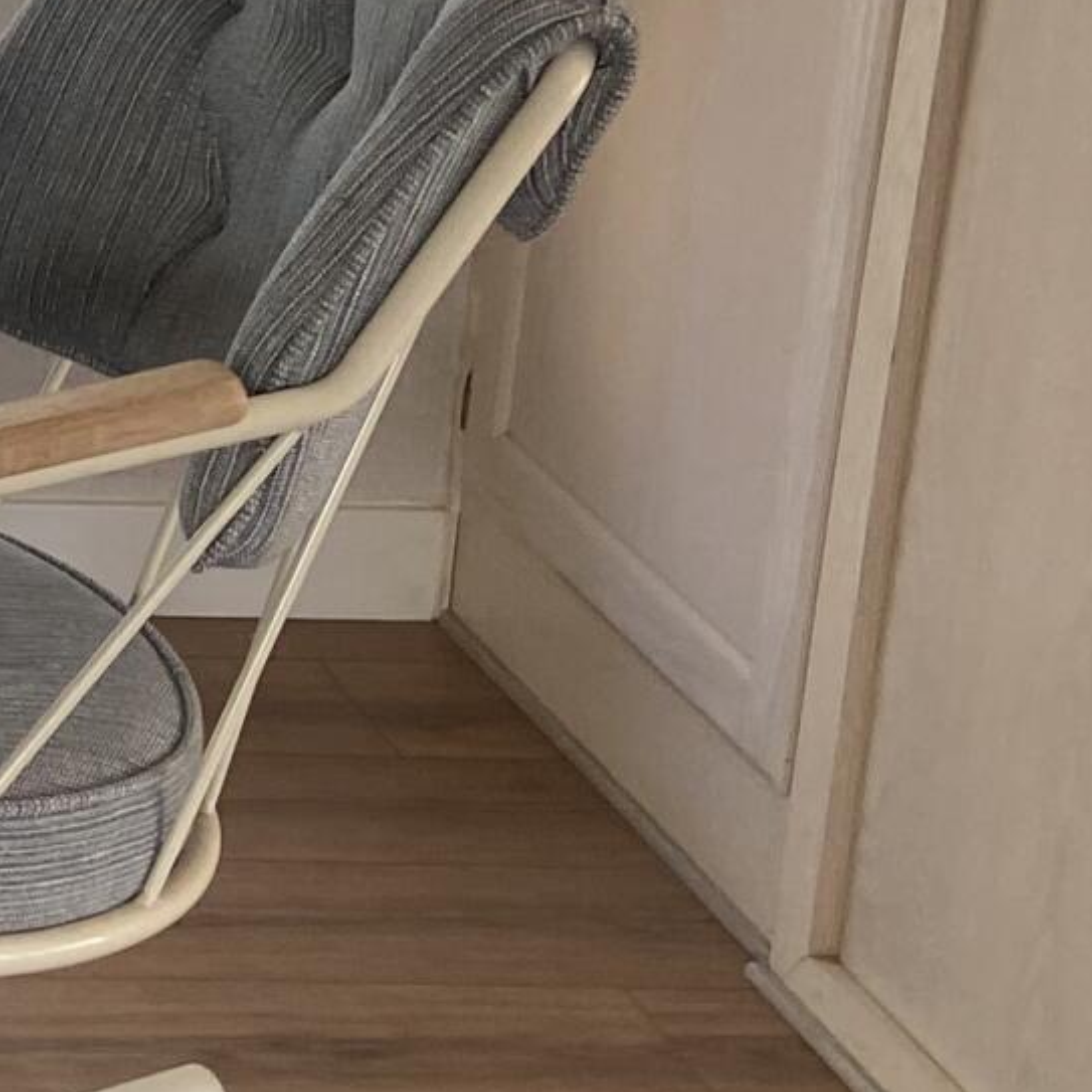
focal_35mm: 127
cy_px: -14
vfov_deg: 13.5
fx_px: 4533
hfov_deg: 12.0
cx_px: -1170
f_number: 1.8
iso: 40
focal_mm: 4.25
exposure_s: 1/122
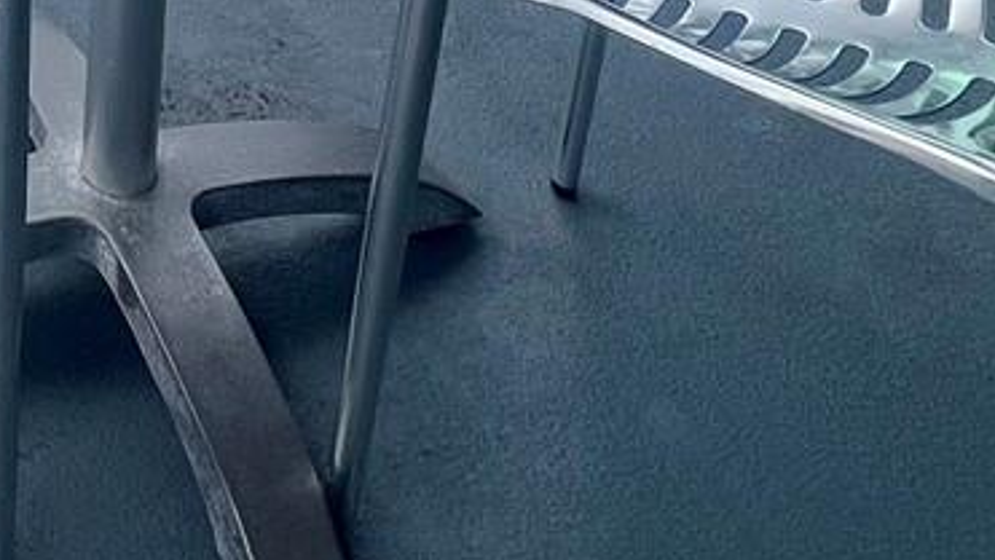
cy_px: -906
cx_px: -118
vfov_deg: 13.0
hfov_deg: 30.5
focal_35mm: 61
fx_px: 1610
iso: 32
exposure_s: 1/881
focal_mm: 1.57
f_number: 1.8
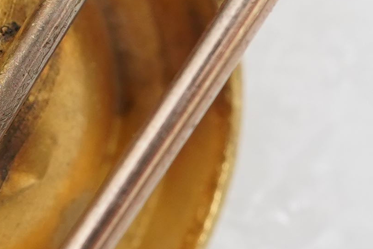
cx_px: -72
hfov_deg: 9.3
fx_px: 2259
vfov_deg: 6.3
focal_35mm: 218
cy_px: 31
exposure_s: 1/125
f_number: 18
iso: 640
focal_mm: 30
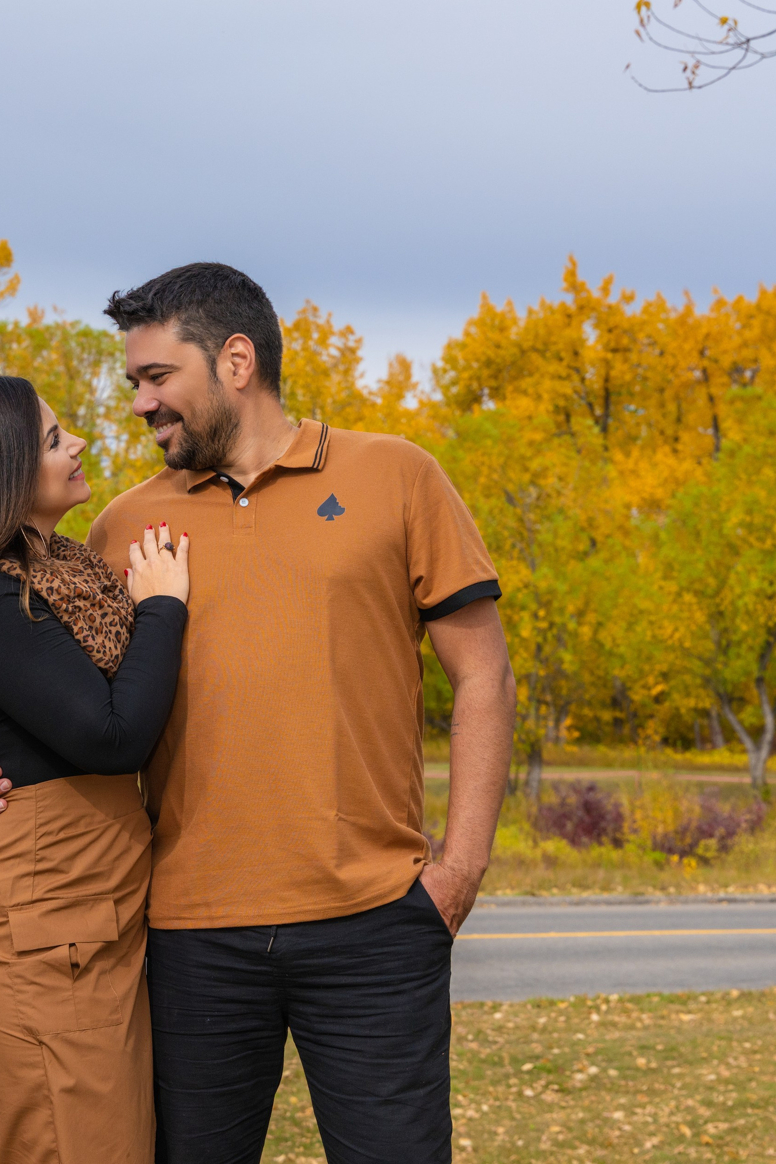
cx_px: 163
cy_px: 680
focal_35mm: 75
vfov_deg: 26.9
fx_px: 2430
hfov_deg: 18.0
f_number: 5.6
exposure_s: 1/1250
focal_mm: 46.1
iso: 320
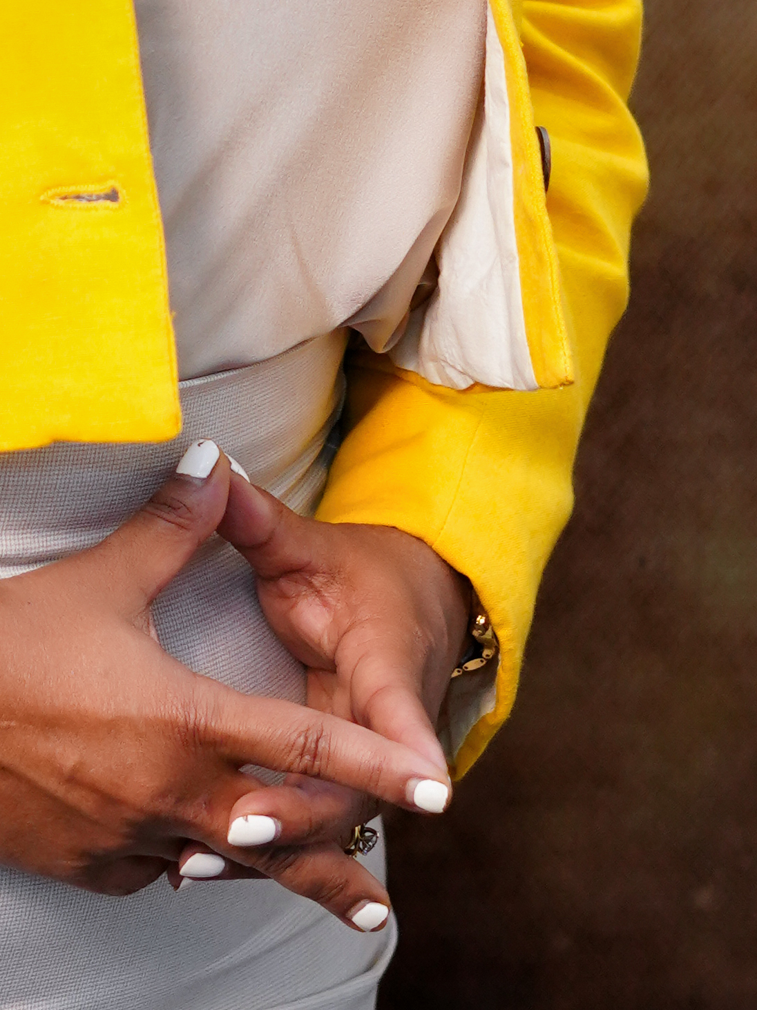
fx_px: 7437
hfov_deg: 5.8
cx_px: -184
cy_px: -687
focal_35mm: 255
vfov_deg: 7.6
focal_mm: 50
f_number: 2.8
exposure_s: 1/250
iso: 1000
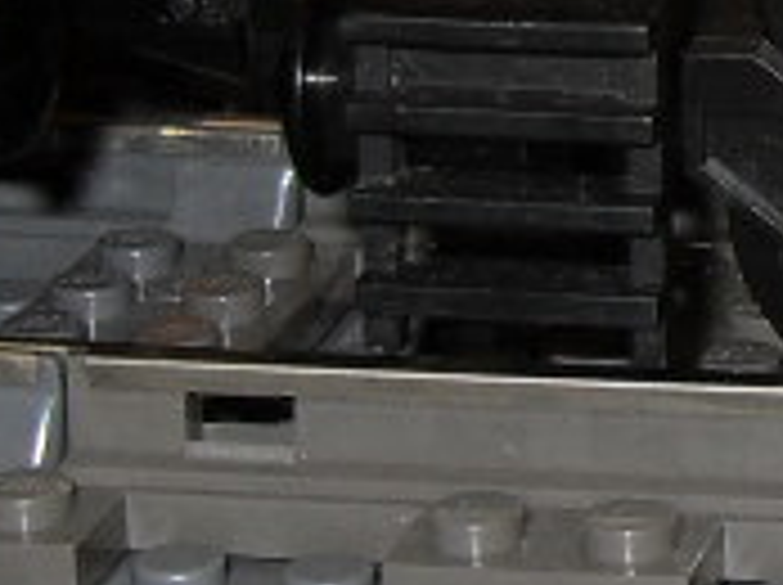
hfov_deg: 8.5
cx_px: 1750
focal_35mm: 218
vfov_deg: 6.7
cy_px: -405
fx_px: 4924
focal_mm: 6.3
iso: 100
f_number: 2.8
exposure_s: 1/45
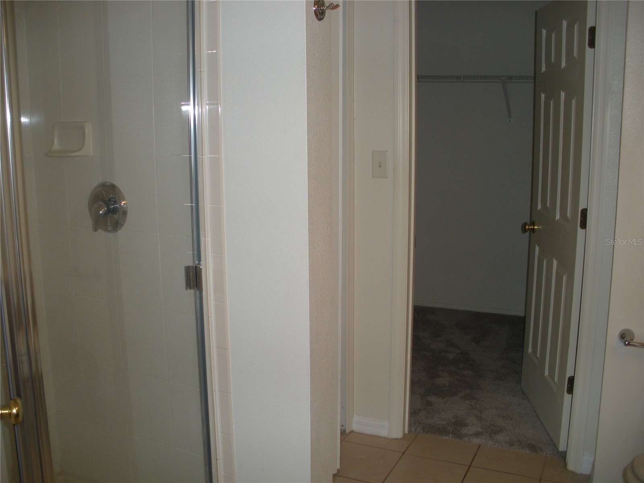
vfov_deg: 39.7
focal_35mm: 36
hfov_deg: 51.4
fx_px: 670
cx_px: 322
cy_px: 242
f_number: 3.5
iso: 86
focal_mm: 6.3
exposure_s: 1/30
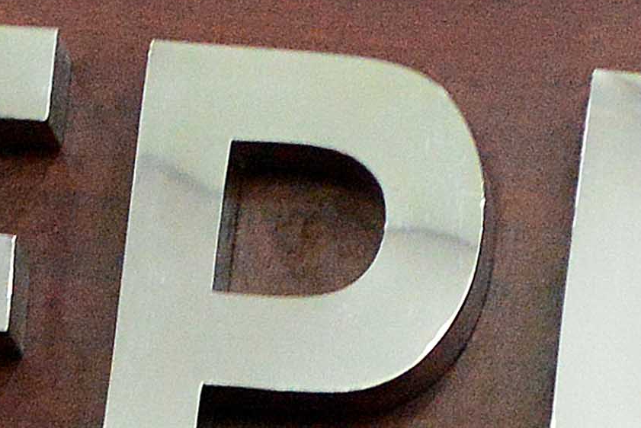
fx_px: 5096
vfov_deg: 4.8
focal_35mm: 286
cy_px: 629
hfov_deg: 7.2
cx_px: -19
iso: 6400
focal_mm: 40
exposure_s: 1/125
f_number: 2.8
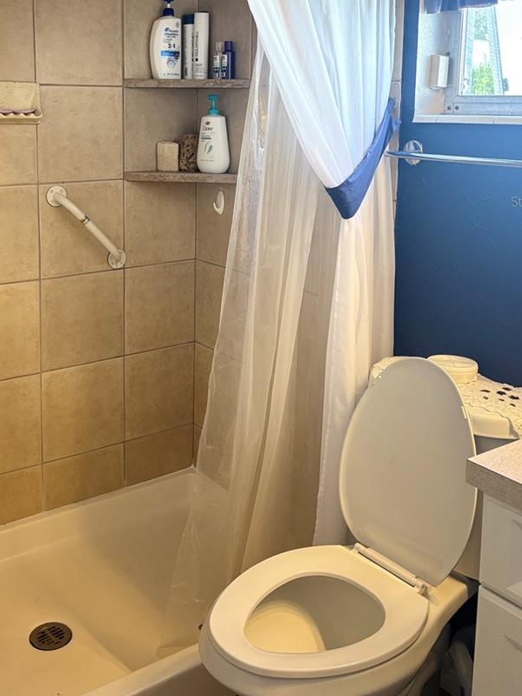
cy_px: 201
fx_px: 784
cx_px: 181
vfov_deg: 46.6
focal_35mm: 39
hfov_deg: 36.5
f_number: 1.6
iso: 125
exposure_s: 1/95
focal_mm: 5.96
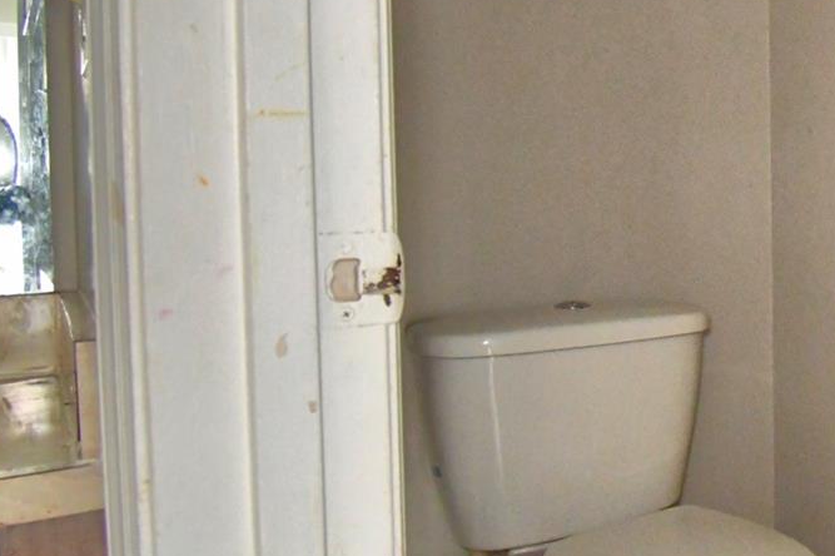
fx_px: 835
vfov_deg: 36.7
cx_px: 964
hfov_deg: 40.3
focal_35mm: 36
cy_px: 229
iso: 3200
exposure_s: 1/30
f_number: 4.5
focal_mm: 10
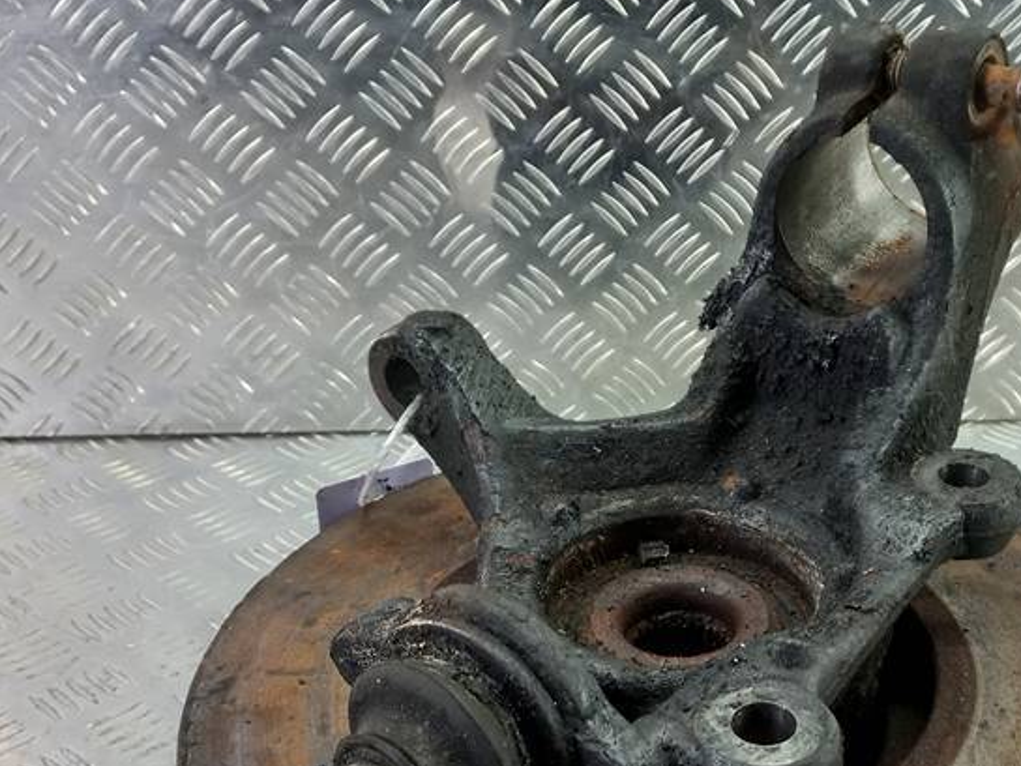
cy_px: 509
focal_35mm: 47
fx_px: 1387
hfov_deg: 39.9
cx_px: 686
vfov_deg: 30.7
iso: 100
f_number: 1.8
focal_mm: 4.6
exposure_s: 1/50
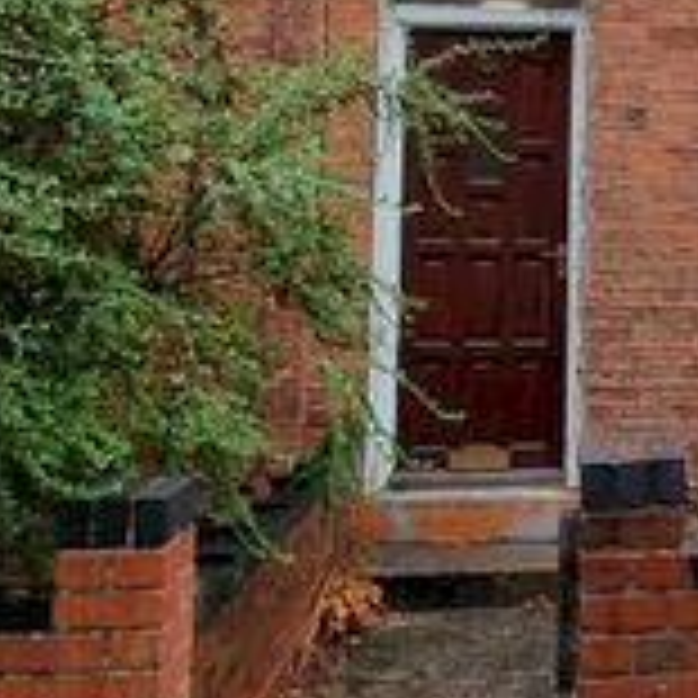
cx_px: 766
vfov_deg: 31.7
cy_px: 115
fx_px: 1186
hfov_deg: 29.6
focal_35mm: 52
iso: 50
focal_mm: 2.2
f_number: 2.2
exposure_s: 1/491
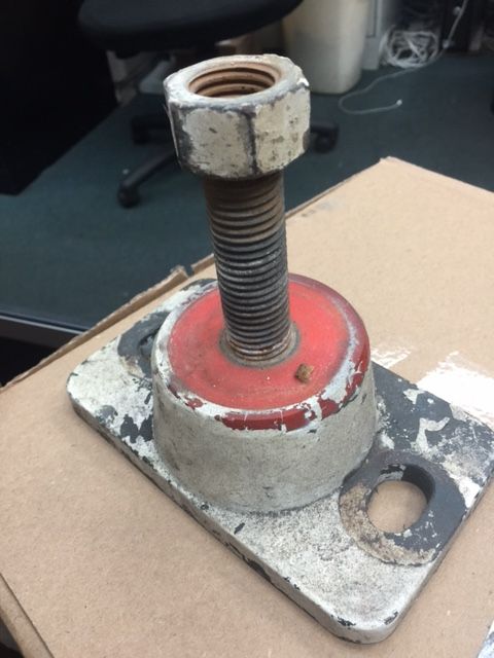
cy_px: 329
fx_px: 552
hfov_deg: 48.2
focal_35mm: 29
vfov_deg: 61.7
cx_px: 247
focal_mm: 4.15
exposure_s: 1/15
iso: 64
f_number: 2.2
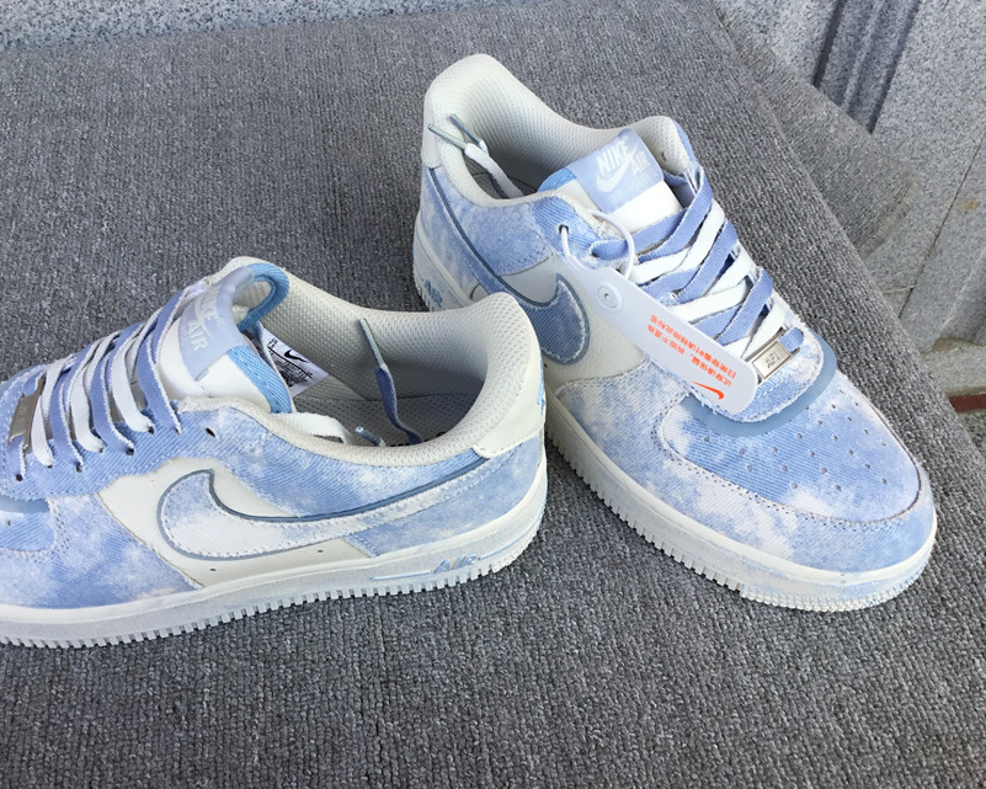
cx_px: 451
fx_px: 992
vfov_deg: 43.4
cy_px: 382
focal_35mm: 34
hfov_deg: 52.8
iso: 25
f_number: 2.4
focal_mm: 3.3
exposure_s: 1/356
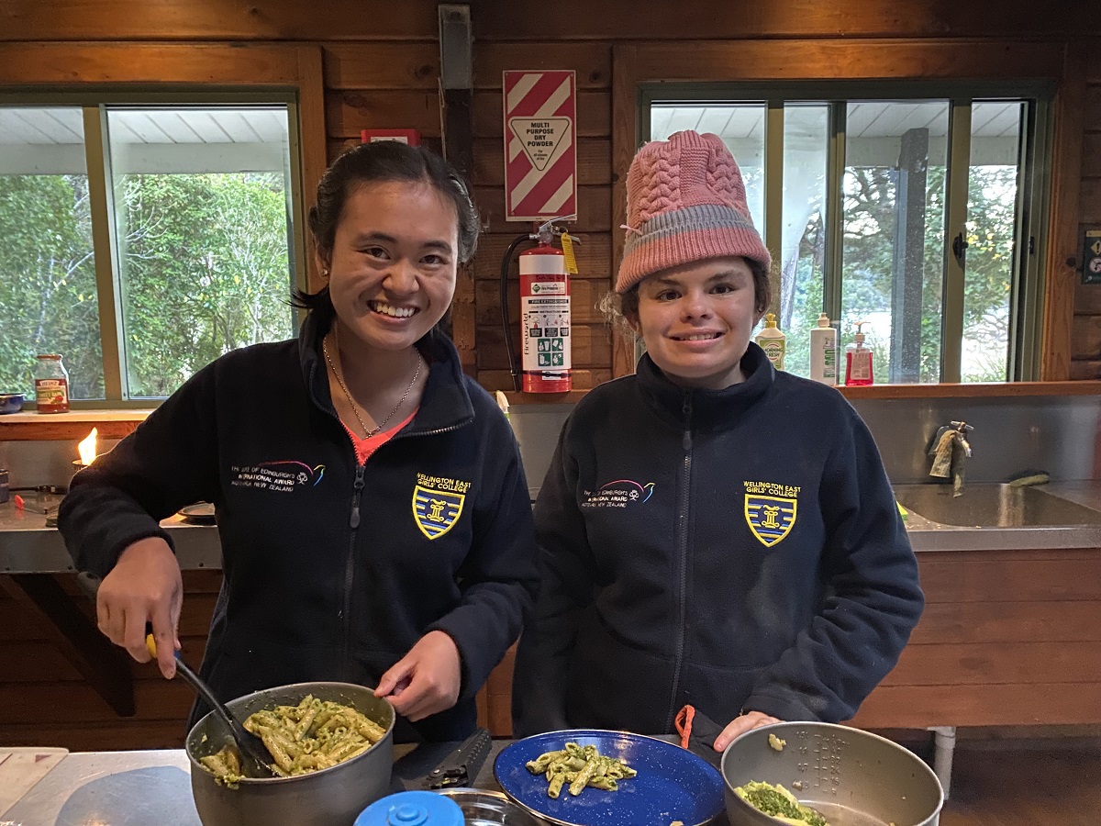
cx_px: 550
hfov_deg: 67.3
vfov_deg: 53.1
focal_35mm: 26
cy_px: 413
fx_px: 827
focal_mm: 4.25
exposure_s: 1/23
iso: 1000
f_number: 1.8
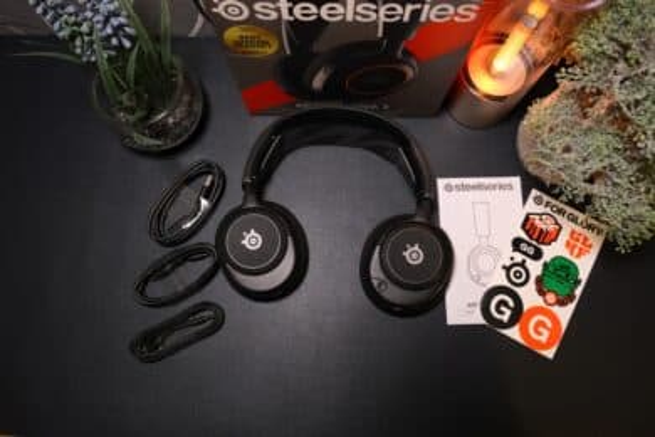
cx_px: 328
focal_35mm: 24
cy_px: 218
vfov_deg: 53.1
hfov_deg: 73.7
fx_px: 437
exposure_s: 1/15
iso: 1600
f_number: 9
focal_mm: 16
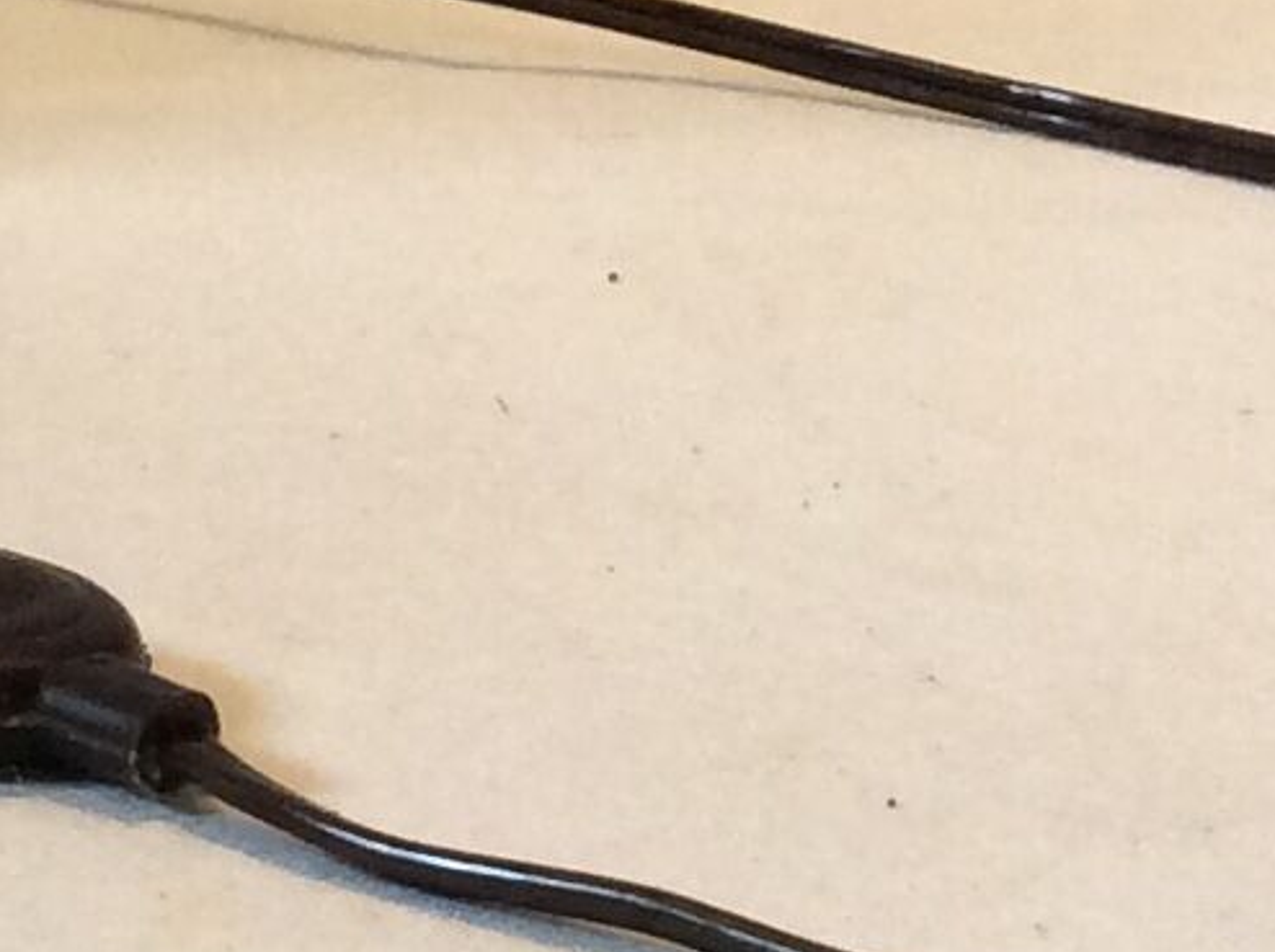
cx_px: -356
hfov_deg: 11.5
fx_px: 6179
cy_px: -818
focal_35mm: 168
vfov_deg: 8.4
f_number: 2.4
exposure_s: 1/25
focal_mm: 3.3
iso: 100
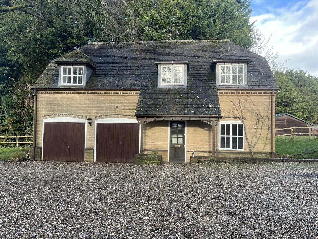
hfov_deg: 67.3
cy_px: 120
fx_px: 239
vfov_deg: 53.1
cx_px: 159
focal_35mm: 26
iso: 40
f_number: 1.6
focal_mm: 5.1
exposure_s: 1/260
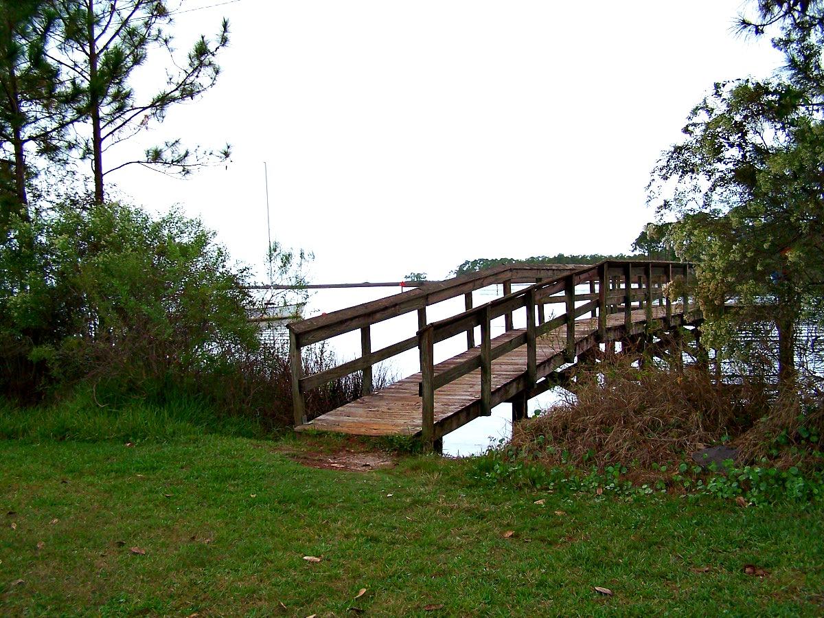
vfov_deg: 37.7
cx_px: 412
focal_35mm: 38
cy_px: 309
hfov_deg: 49.0
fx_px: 905
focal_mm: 6.3
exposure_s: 1/90
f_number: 2.8
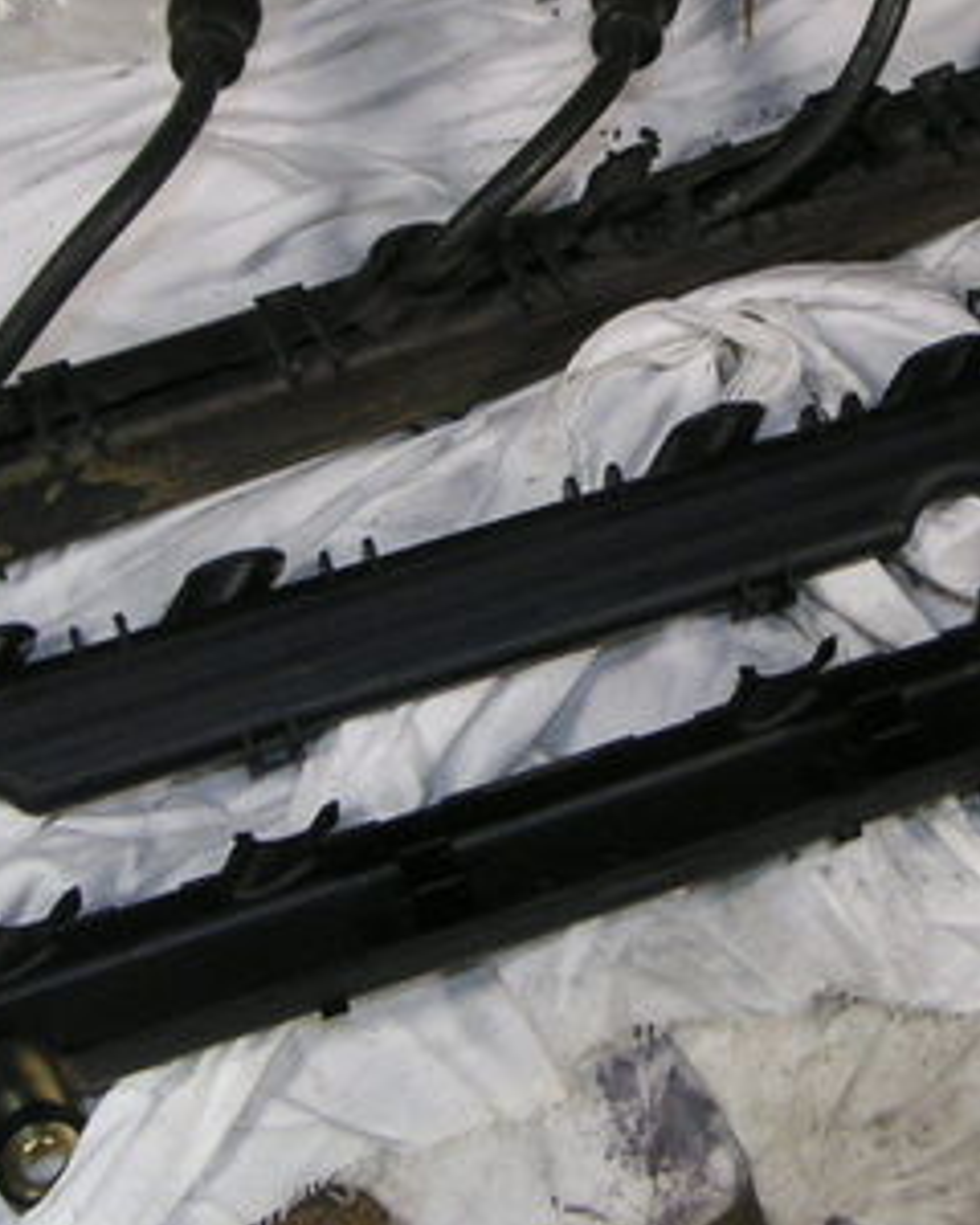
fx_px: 2864
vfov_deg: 24.0
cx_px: 727
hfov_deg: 19.3
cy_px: 412
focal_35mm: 79
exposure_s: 1/20
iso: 100
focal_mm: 6
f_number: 2.8
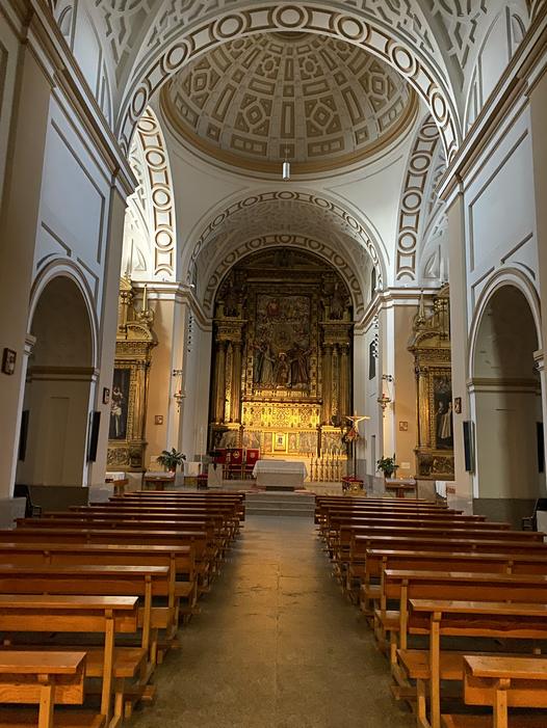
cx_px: 274
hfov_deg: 53.1
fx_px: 548
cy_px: 364
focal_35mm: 26
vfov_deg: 67.3
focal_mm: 4.25
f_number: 1.8
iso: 1000
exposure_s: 1/14
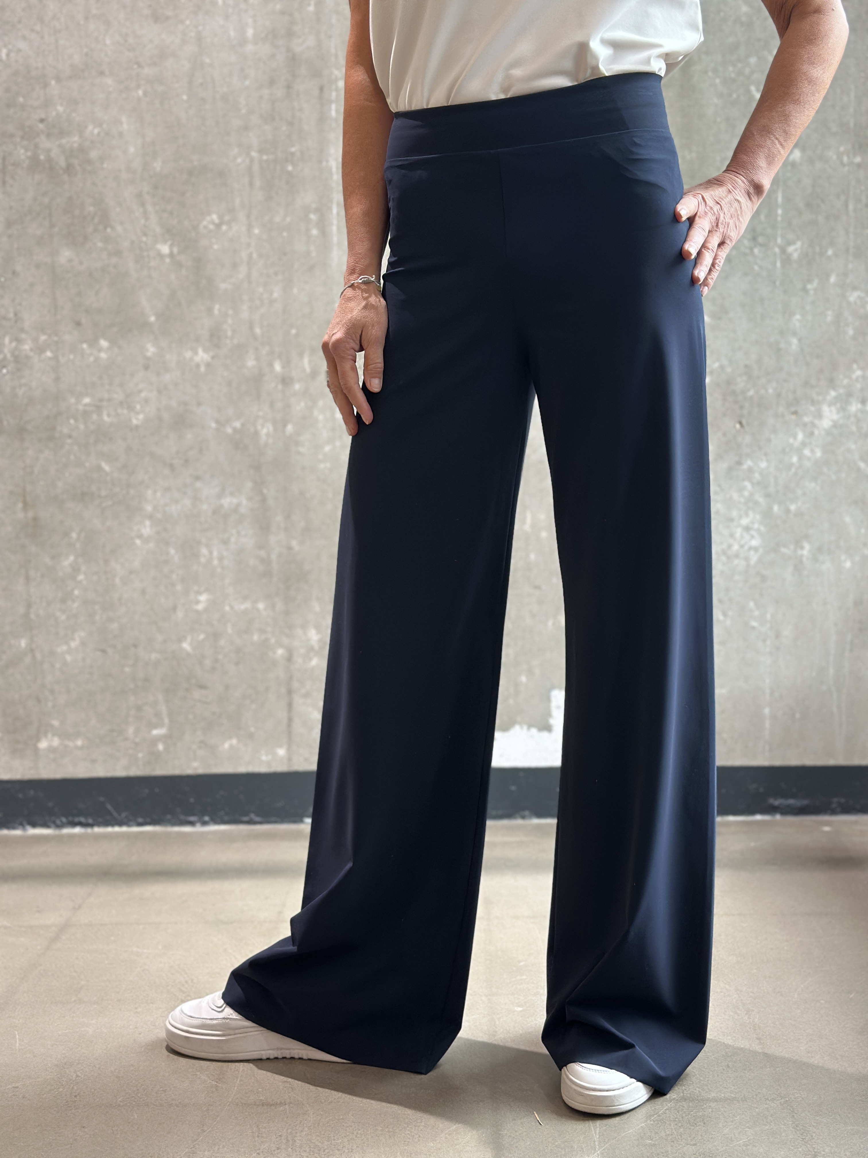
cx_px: 434
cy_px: 579
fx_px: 1605
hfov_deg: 30.3
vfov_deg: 39.7
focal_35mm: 48
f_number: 1.78
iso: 160
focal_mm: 6.86
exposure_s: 1/100
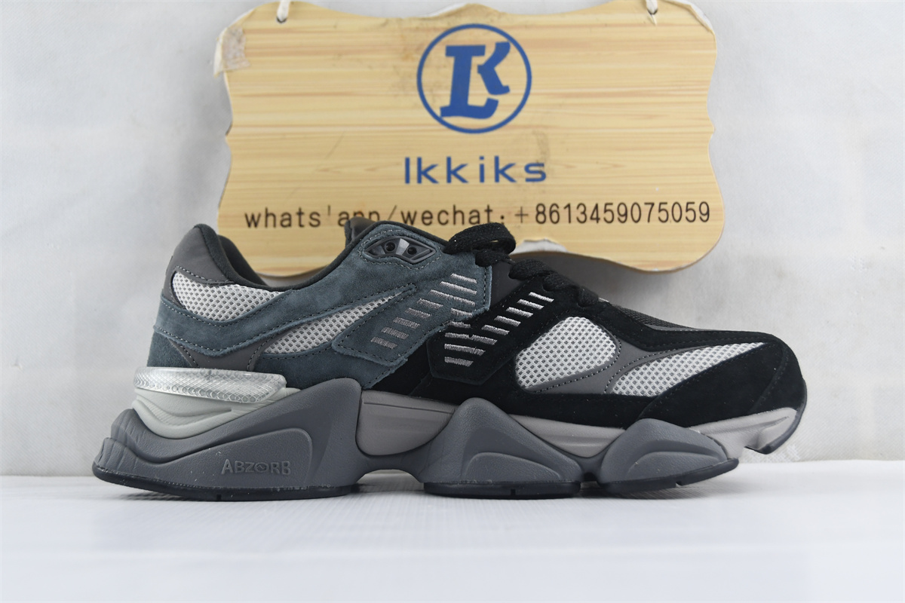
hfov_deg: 45.4
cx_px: 452
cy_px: 302
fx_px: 1081
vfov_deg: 31.2
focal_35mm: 43
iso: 800
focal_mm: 29
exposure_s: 1/320
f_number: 4
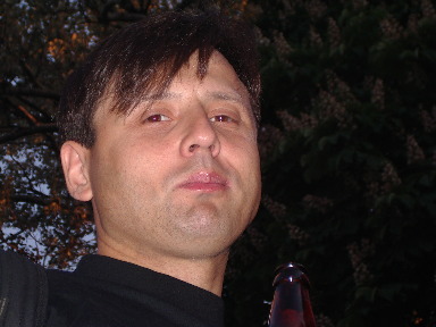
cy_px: 164
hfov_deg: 17.3
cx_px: 218
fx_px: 1436
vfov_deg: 13.0
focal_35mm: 114
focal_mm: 17.4
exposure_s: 1/125
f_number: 5
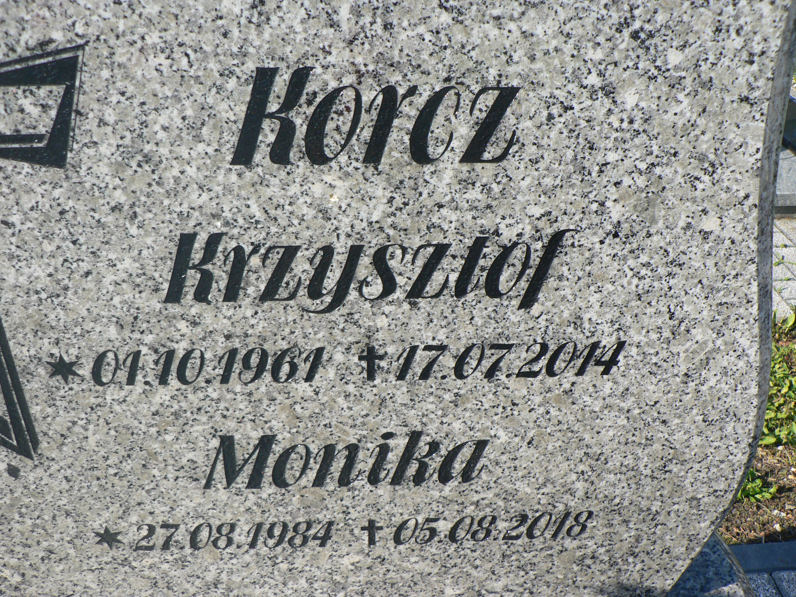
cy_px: 298
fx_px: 828
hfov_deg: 51.4
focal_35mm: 36
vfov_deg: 39.7
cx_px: 398
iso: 80
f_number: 4
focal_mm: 6
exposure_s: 1/320
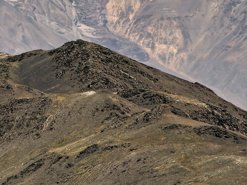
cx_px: -35
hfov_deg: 3.2
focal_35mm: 622
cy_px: 134
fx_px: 4439
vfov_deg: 2.4
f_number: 4.5
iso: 64
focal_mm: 49.7
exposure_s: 1/640
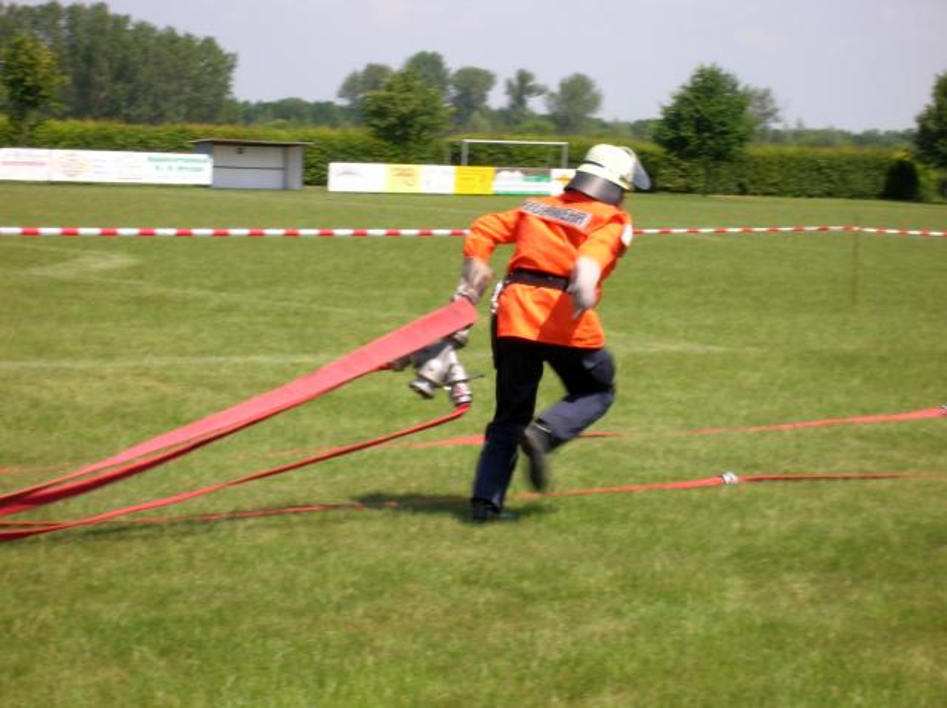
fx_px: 2786
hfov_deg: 19.3
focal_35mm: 102
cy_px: 354
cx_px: 474
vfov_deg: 14.5
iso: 50
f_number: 8.2
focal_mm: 17.1
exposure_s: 1/91.4
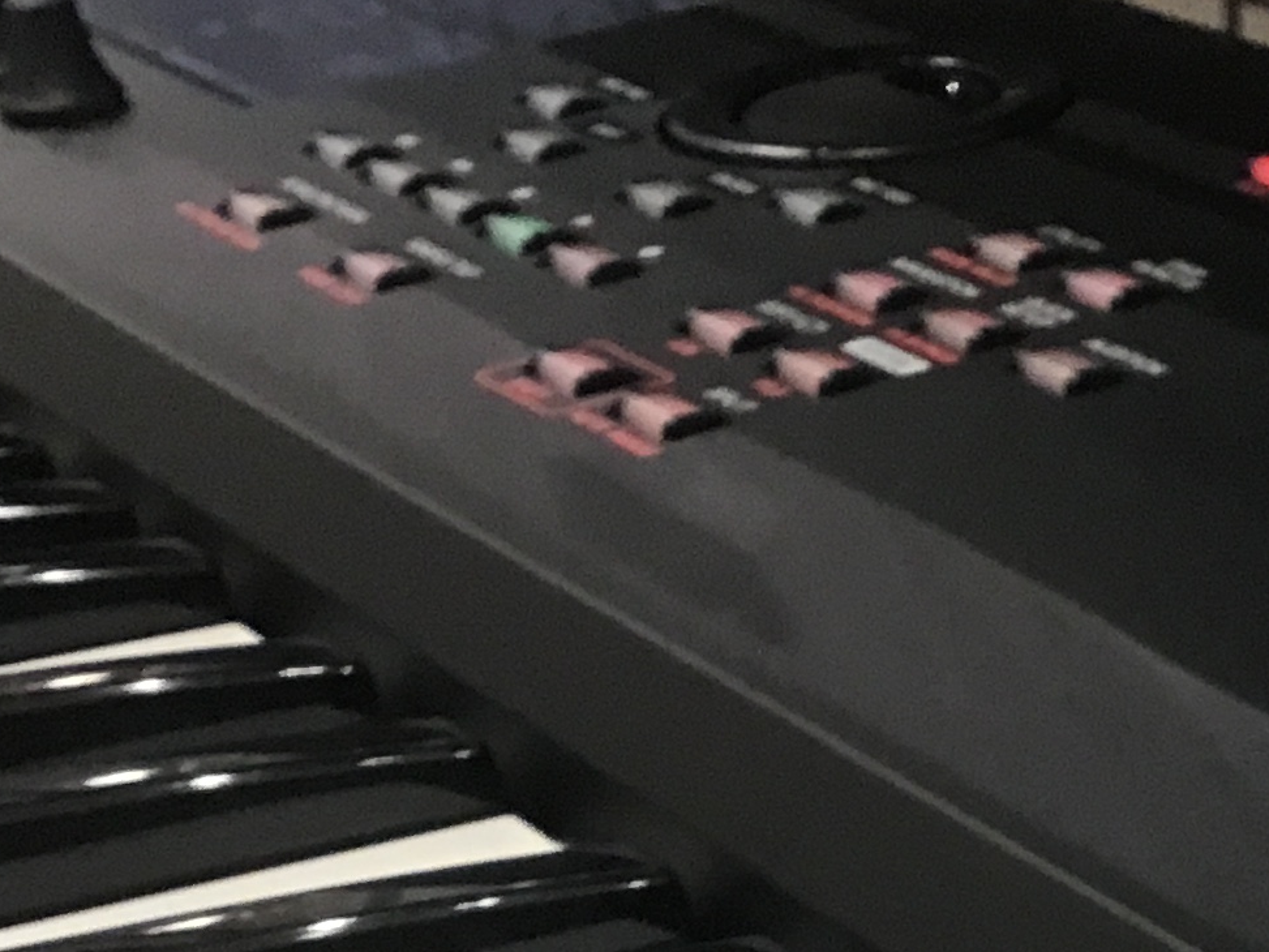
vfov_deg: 13.8
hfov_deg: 18.2
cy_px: 1145
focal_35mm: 104
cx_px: 1412
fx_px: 3813
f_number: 2.4
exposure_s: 1/30
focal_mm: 3.3
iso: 100
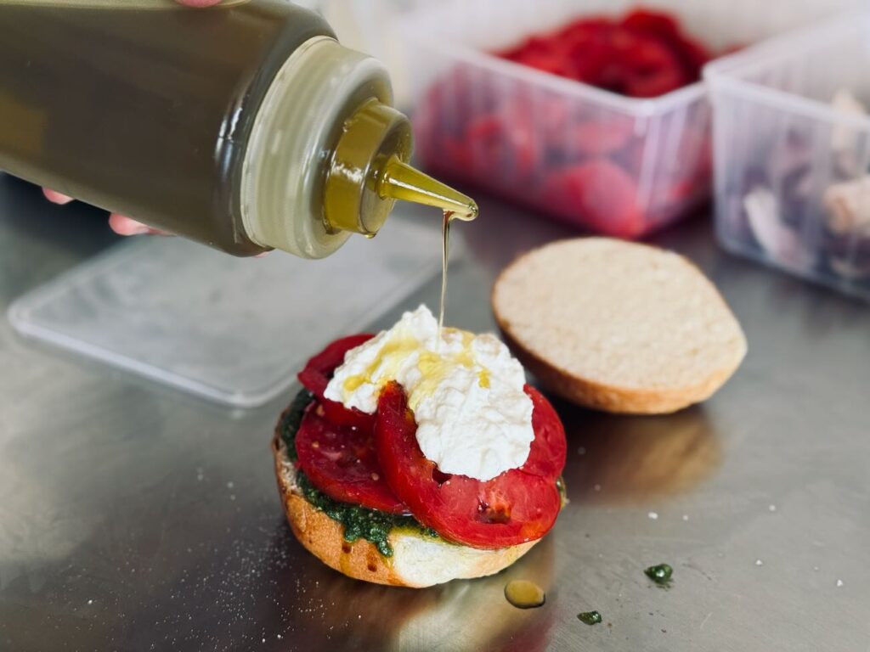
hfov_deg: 39.7
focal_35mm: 48
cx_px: 435
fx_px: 1206
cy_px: 326
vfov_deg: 30.3
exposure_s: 1/100
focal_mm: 6.76
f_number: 1.78
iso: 50
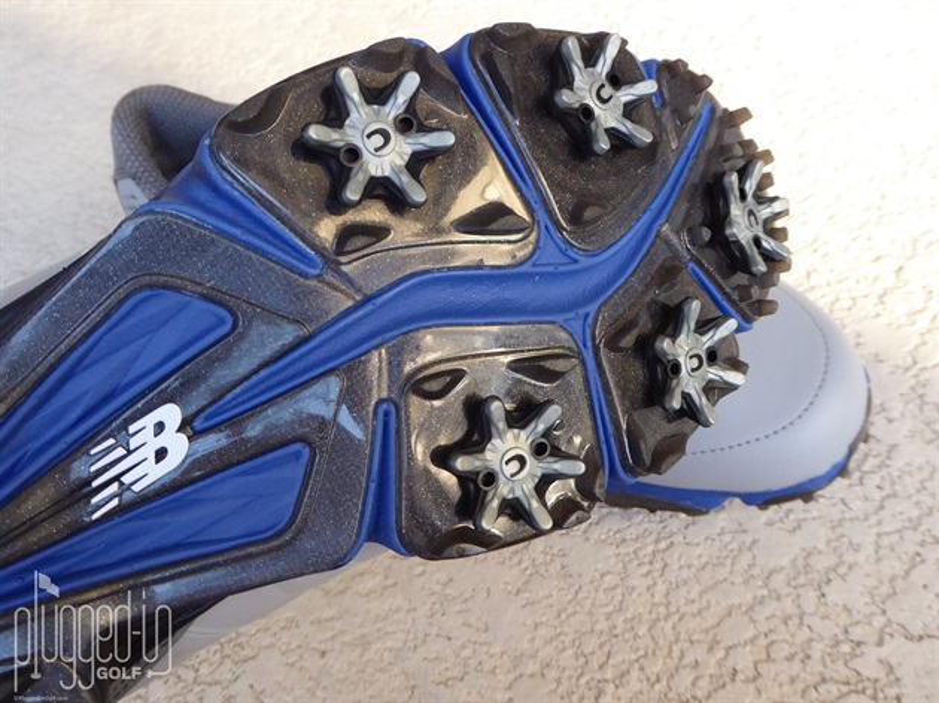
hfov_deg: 51.4
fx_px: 976
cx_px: 470
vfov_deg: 39.6
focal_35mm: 36
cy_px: 352
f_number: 3.7
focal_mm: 6.3
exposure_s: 1/50
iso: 400
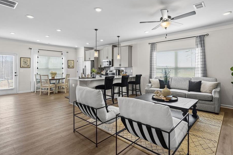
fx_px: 116
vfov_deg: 67.3
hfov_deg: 90.0
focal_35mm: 18
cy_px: 76
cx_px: 113
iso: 1250
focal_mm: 16
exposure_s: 1/60
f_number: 6.3
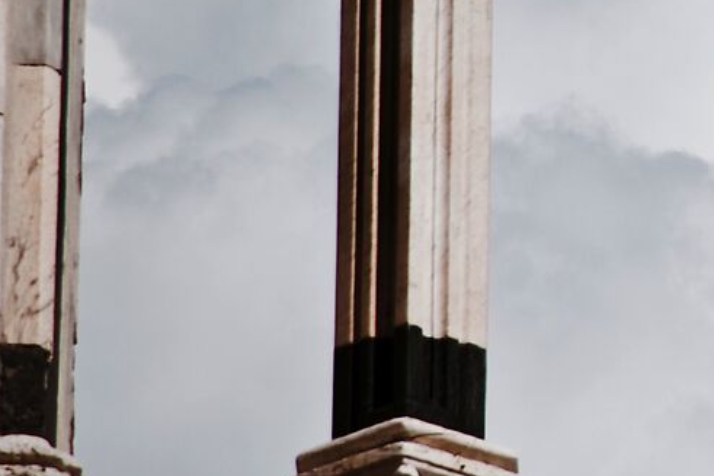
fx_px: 20361
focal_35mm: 1027
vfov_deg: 1.3
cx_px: 1104
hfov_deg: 2.0
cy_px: -17
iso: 100
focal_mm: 140
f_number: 11
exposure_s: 1/200
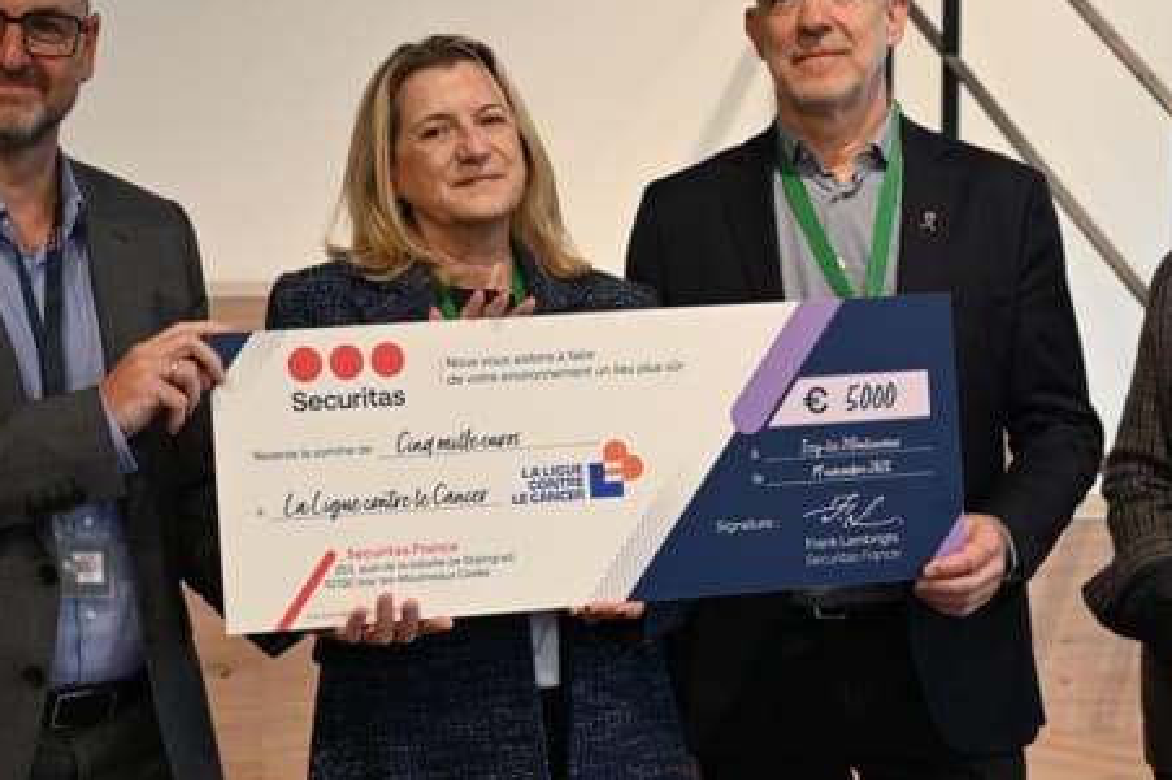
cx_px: 616
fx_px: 3286
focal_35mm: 101
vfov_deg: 13.5
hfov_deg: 20.2
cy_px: 374
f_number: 4
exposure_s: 1/125
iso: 800
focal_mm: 57
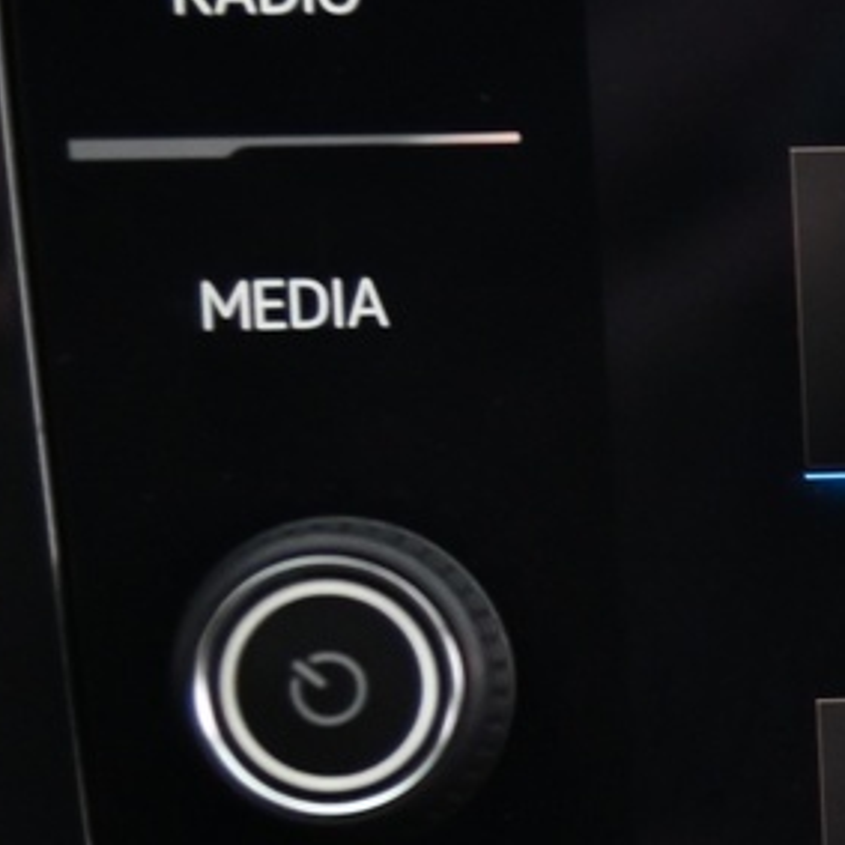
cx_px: 1806
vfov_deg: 7.8
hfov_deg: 7.4
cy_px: 979
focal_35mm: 224
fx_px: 6186
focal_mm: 46
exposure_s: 1/15
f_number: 4
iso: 2000
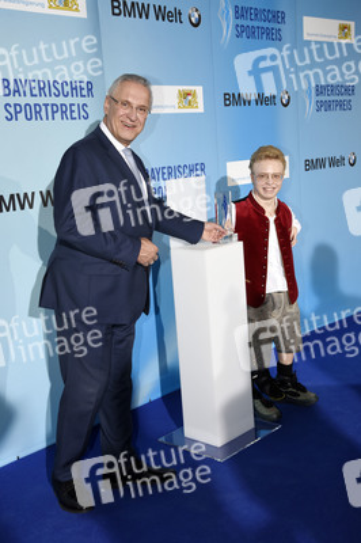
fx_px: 663
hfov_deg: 30.5
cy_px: 272
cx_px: 180
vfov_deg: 44.5
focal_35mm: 44
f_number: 6.3
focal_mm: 44
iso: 800
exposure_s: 1/125
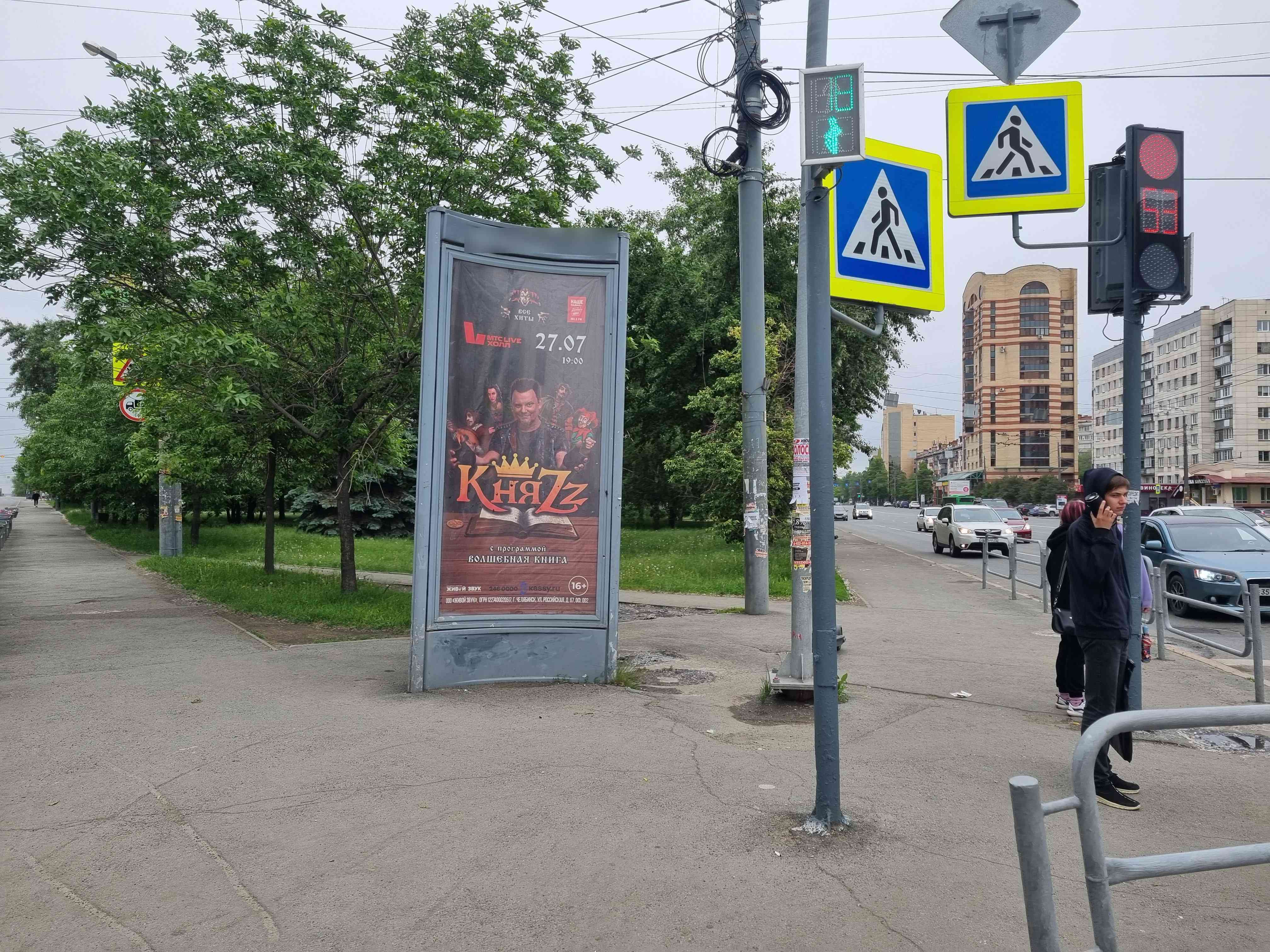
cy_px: 476
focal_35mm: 26
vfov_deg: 53.1
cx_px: 635
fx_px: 954
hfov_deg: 67.3
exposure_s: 1/1040
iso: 50
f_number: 1.8
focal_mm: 5.4
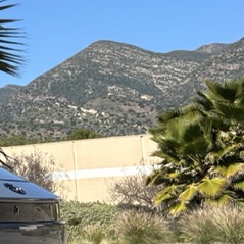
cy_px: 86
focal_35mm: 123
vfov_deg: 14.2
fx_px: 981
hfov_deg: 11.3
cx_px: -380
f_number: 1.6
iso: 50
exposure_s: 1/2710
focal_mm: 5.96
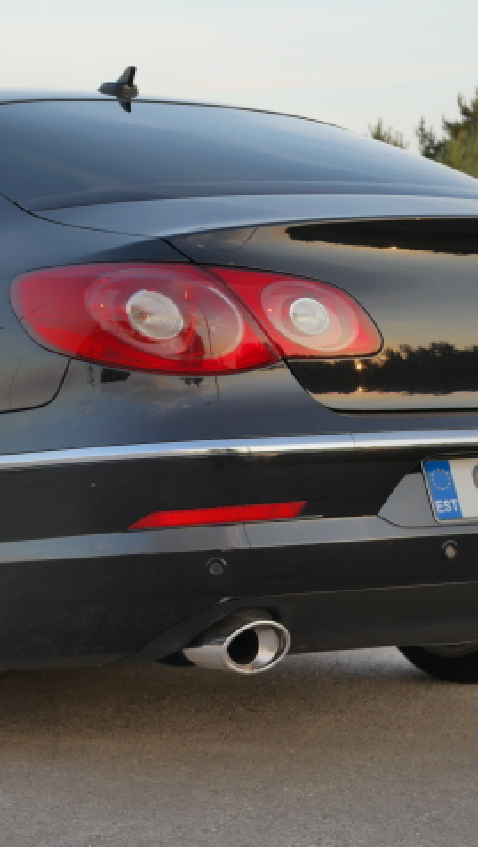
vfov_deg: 22.9
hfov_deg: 13.0
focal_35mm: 93
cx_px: 75
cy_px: 393
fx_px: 2091
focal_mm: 35
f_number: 4.5
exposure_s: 1/125
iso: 200
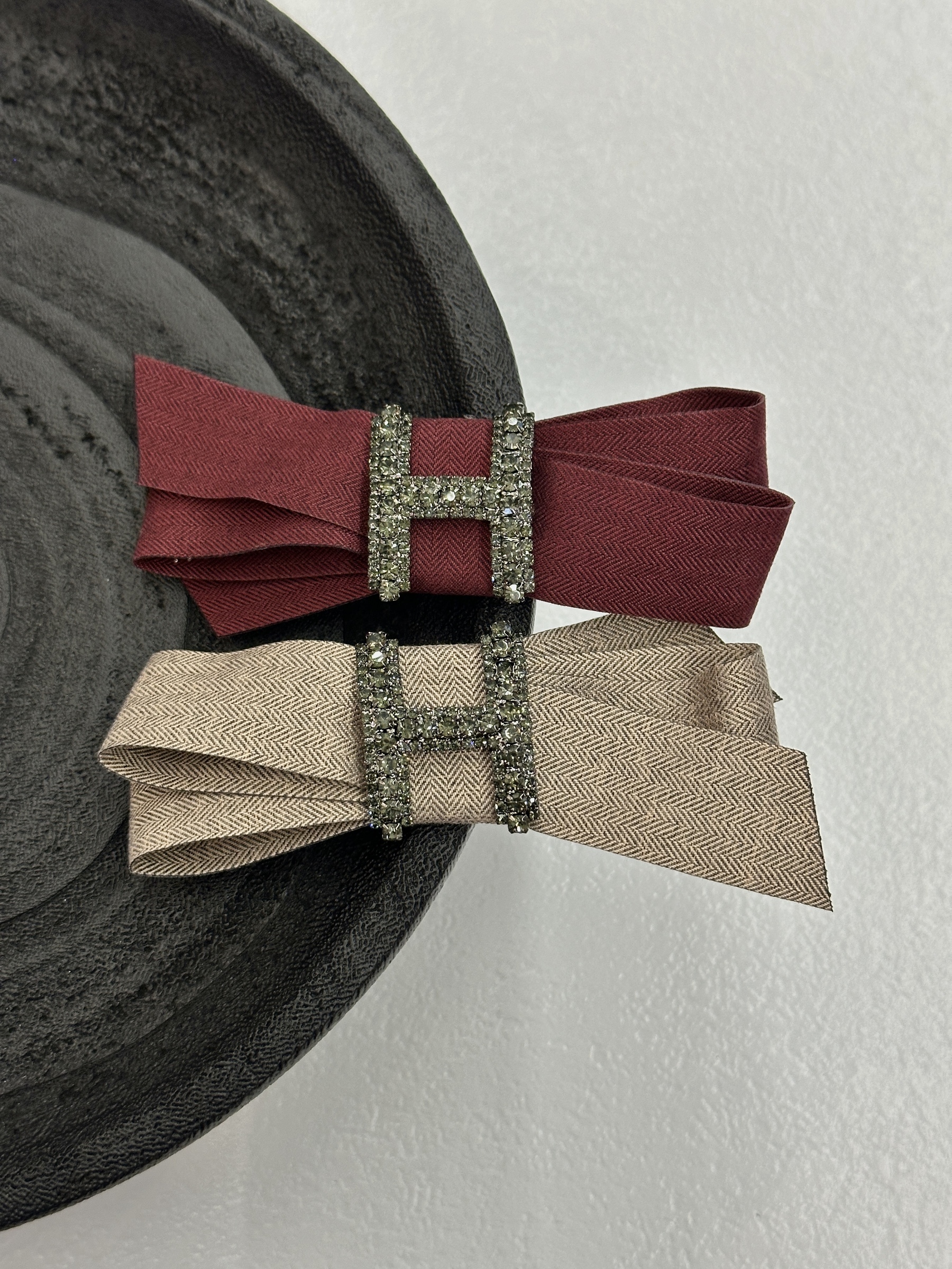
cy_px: 634
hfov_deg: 30.3
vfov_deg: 39.7
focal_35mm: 48
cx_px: 476
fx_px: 1760
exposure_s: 1/50
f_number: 1.78
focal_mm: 6.86
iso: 160
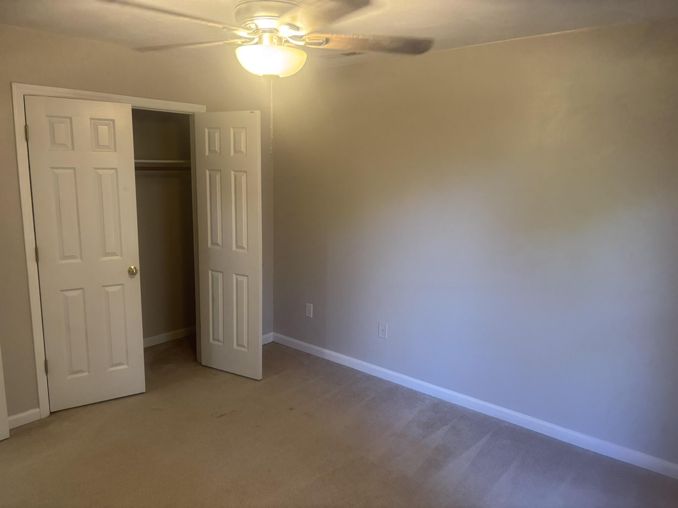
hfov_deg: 67.3
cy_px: 254
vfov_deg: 53.1
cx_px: 339
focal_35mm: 26
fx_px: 509
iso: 320
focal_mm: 5.96
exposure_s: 1/60
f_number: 1.6
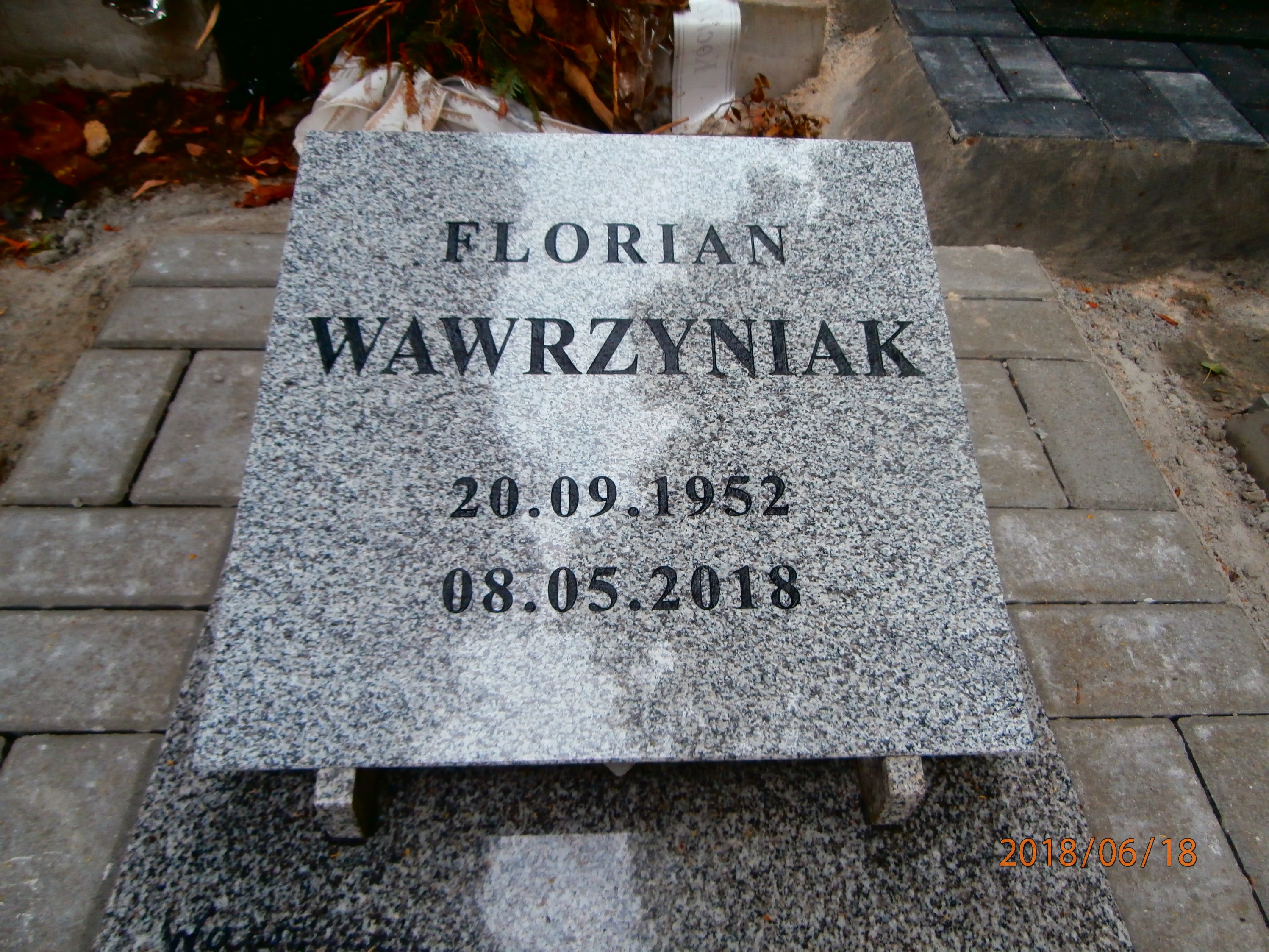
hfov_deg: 71.6
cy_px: 476
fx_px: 880
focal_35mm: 24
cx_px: 634
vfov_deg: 56.8
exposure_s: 1/60
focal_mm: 4.2
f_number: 3
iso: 100
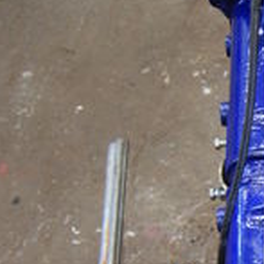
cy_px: 418
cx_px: 336
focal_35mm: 100
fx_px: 863
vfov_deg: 15.7
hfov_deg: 16.5
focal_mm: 18
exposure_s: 1/20
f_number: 3.5
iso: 400
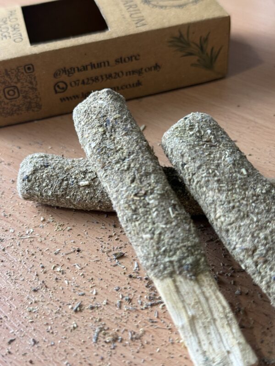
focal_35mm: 48
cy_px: 183
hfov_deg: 30.3
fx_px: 508
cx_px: 138
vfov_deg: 39.7
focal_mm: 6.76
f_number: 1.78
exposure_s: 1/50
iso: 80
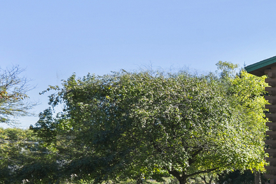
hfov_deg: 21.8
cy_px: 172
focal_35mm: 60
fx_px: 460
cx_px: 491
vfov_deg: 22.0
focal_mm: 16
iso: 100
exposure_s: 1/50
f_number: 11
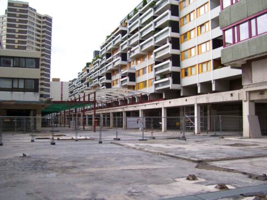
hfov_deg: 50.1
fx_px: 285
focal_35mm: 37
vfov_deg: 38.6
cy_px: 100
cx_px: 134
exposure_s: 1/750
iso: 80
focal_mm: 6
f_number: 2.7
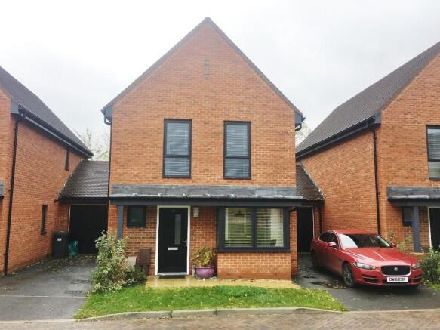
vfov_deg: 48.2
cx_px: 220
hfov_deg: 61.7
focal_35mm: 29
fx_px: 369
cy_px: 165
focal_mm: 4.15
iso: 25
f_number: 2.2
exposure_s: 1/121
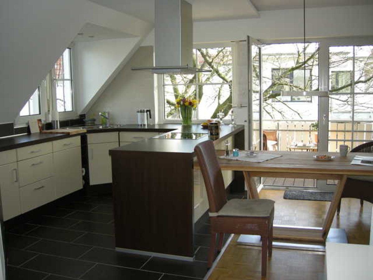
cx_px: 186
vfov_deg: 39.7
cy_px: 140
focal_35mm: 36
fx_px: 388
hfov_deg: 51.4
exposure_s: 1/55.5
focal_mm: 7.5
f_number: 2.7
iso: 71
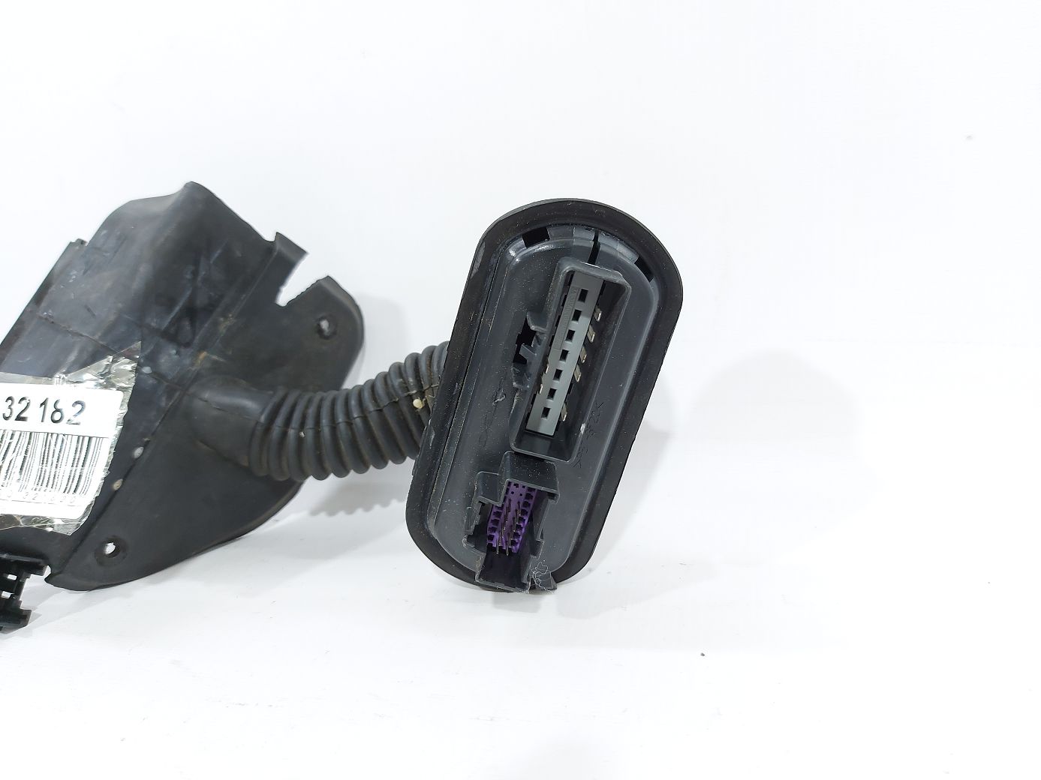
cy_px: 390
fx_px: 722
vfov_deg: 56.8
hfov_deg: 71.6
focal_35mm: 24
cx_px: 520
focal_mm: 5.23
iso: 100
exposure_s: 1/50
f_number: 1.8
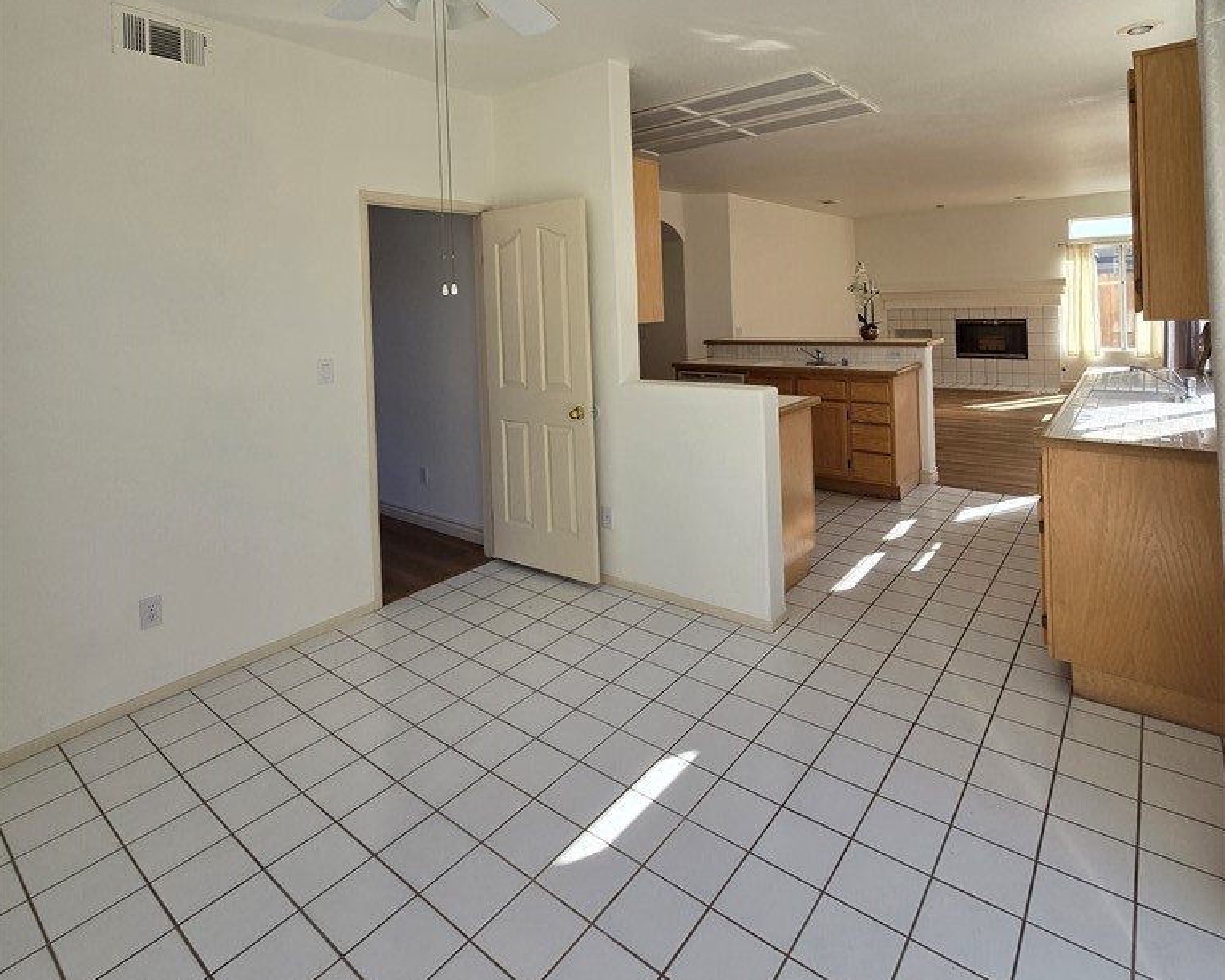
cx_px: 612
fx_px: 616
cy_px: 298
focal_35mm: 17
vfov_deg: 73.7
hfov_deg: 89.6
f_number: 2.2
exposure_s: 1/342
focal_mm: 2.2
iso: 50
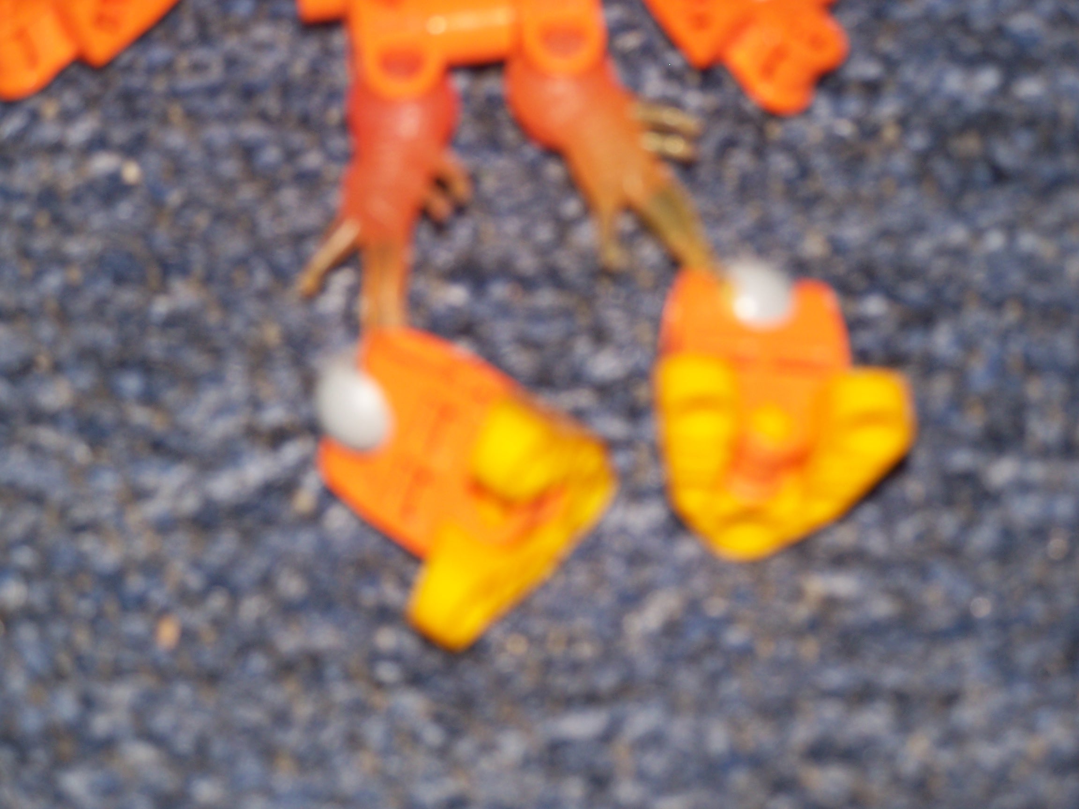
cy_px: 404
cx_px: 540
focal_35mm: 139
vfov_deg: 10.7
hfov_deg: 14.2
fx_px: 4333
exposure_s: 1/90
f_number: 3.2
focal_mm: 23.1
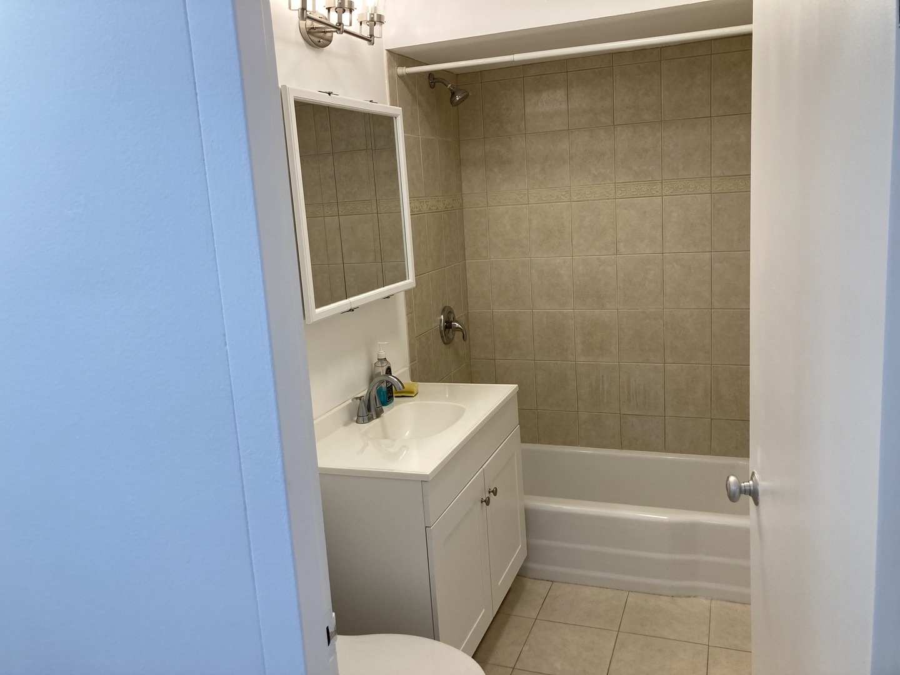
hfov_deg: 63.4
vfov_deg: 49.7
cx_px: 450
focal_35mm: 28
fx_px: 728
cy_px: 338
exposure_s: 1/120
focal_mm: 3.99
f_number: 1.8
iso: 40
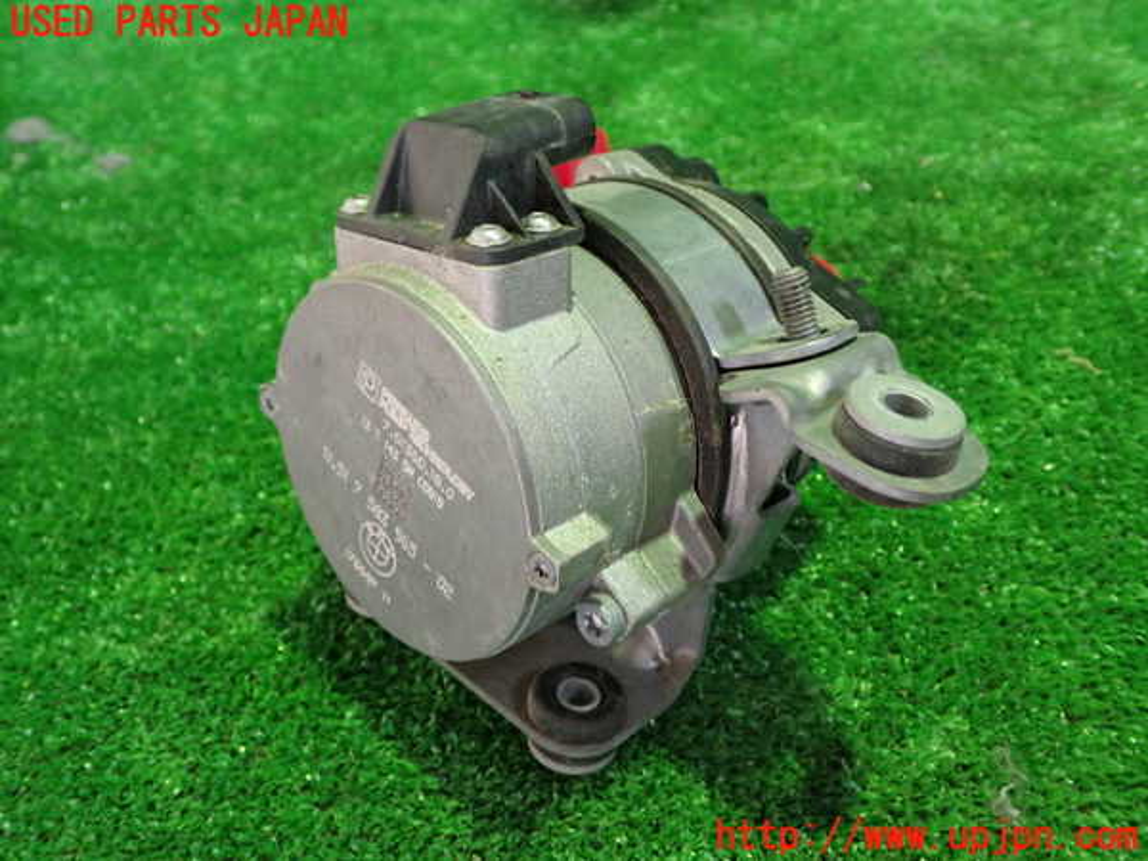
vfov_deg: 44.2
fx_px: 1061
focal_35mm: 32
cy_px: 430
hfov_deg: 56.8
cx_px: 574
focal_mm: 5.79
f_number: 2.4
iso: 800
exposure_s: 1/30
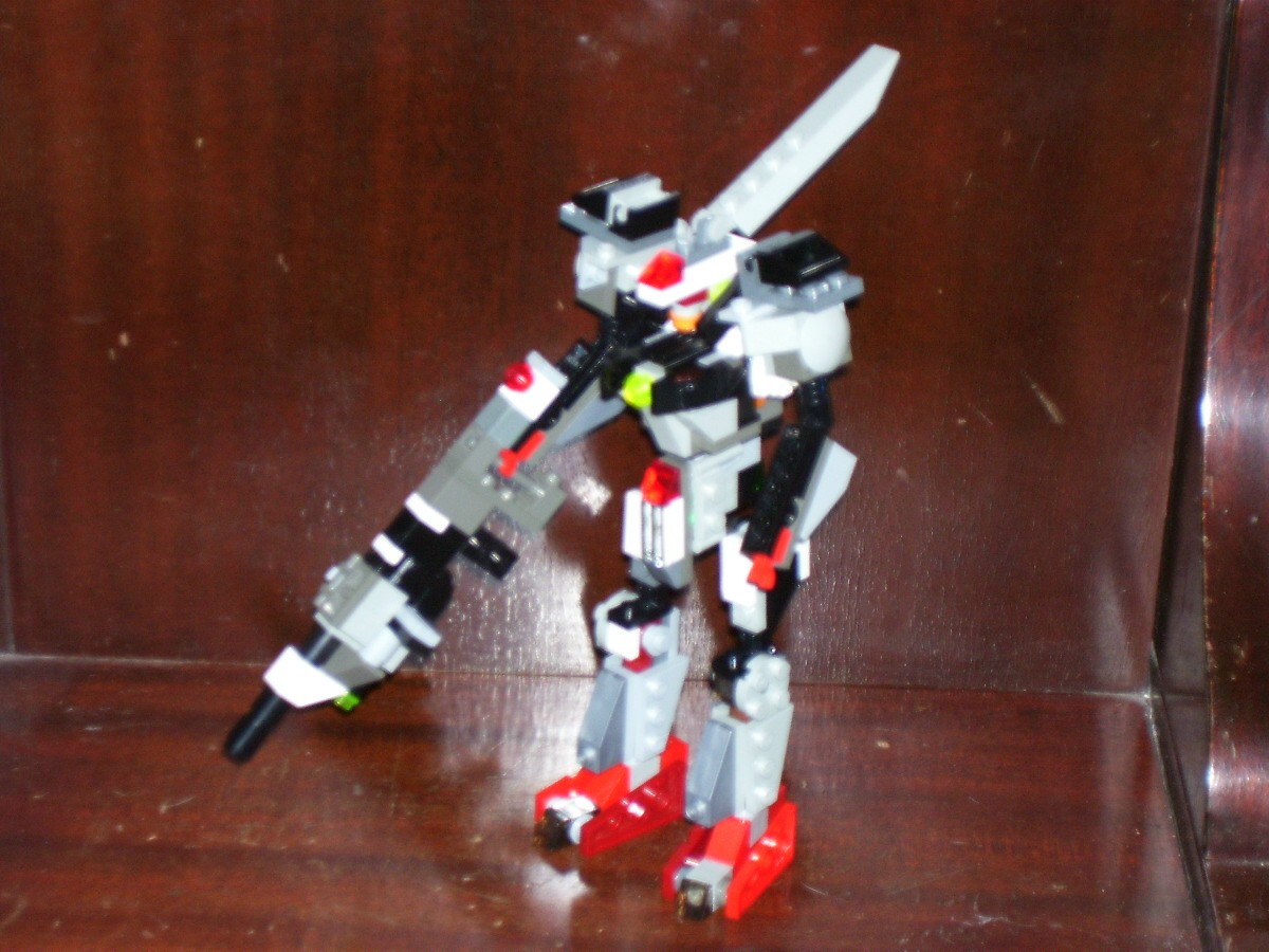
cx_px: 634
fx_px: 3739
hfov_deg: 19.3
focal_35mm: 102
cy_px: 476
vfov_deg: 14.5
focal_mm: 16.8
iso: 125
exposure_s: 1/90
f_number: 4.6
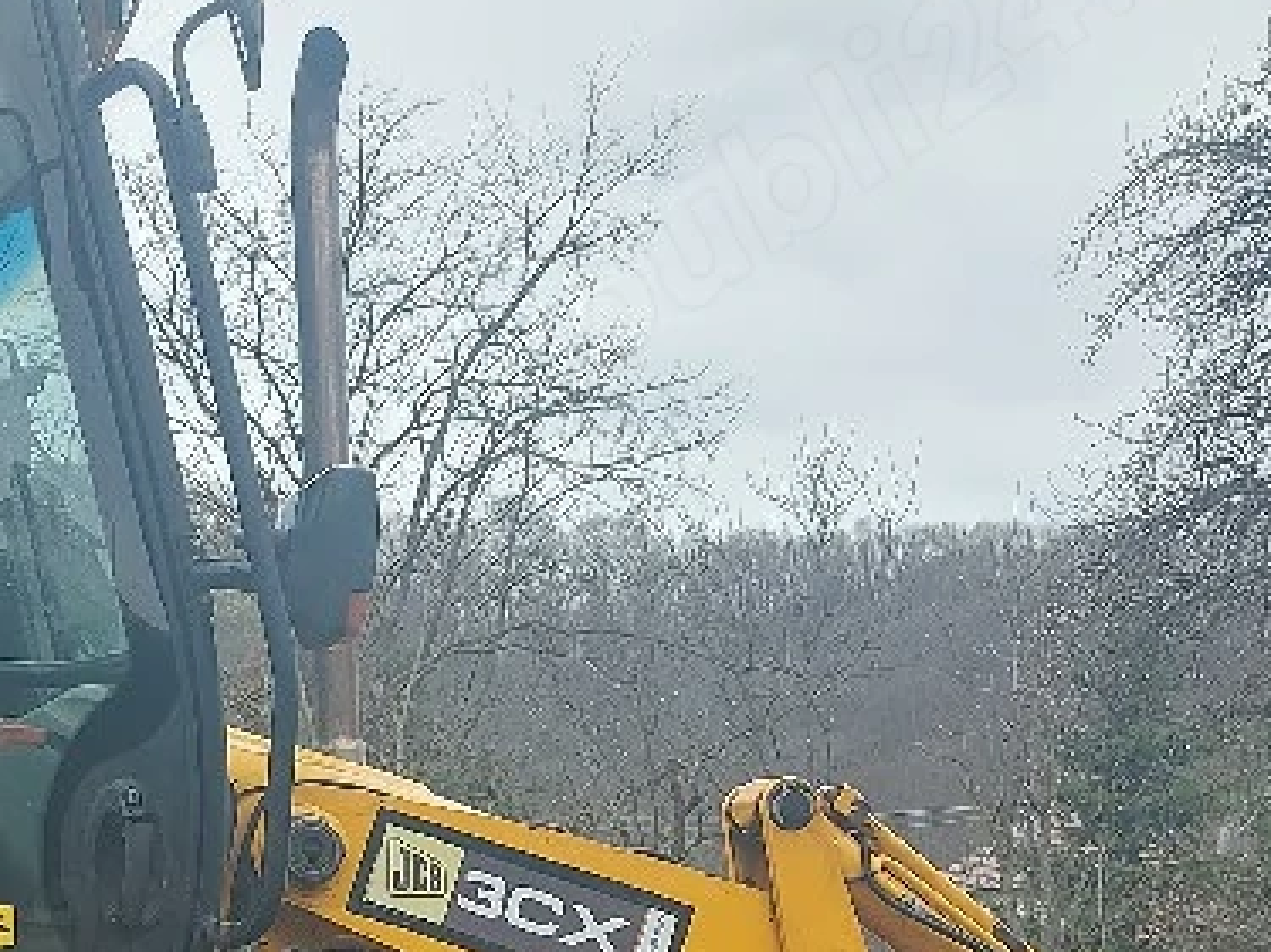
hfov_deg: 29.6
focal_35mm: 64
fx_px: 2349
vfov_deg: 21.9
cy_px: 1006
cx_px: 258
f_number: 1.8
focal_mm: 5.23
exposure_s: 1/50
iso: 50
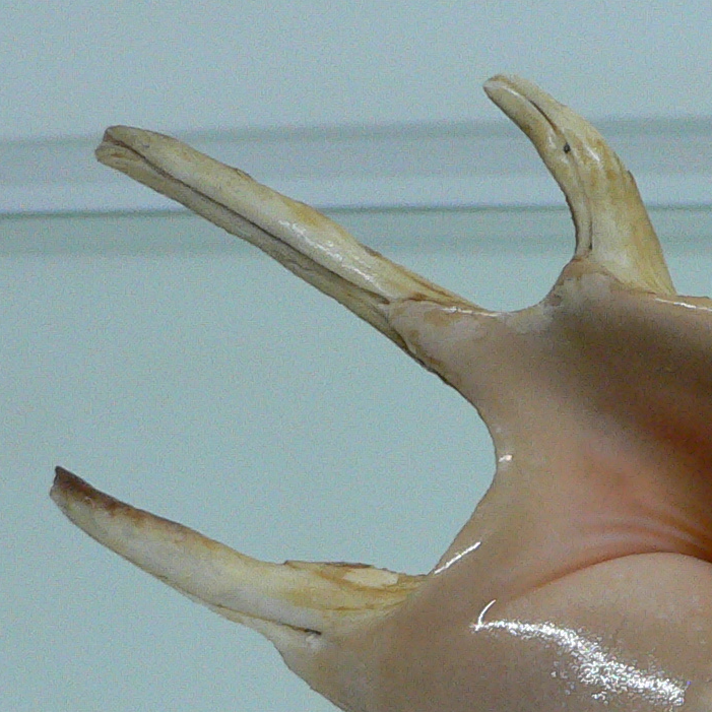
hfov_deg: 18.7
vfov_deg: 19.3
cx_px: 800
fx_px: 2071
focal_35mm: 89
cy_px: 580
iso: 200
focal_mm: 4.6
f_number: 2.8
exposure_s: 1/60
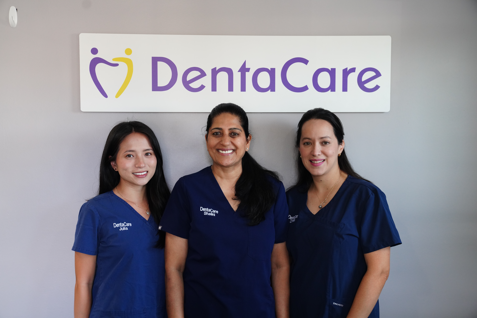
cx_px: 238
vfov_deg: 28.6
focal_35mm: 47
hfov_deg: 41.9
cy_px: 159
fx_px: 623
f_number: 4
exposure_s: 1/50
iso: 2000
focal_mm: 47
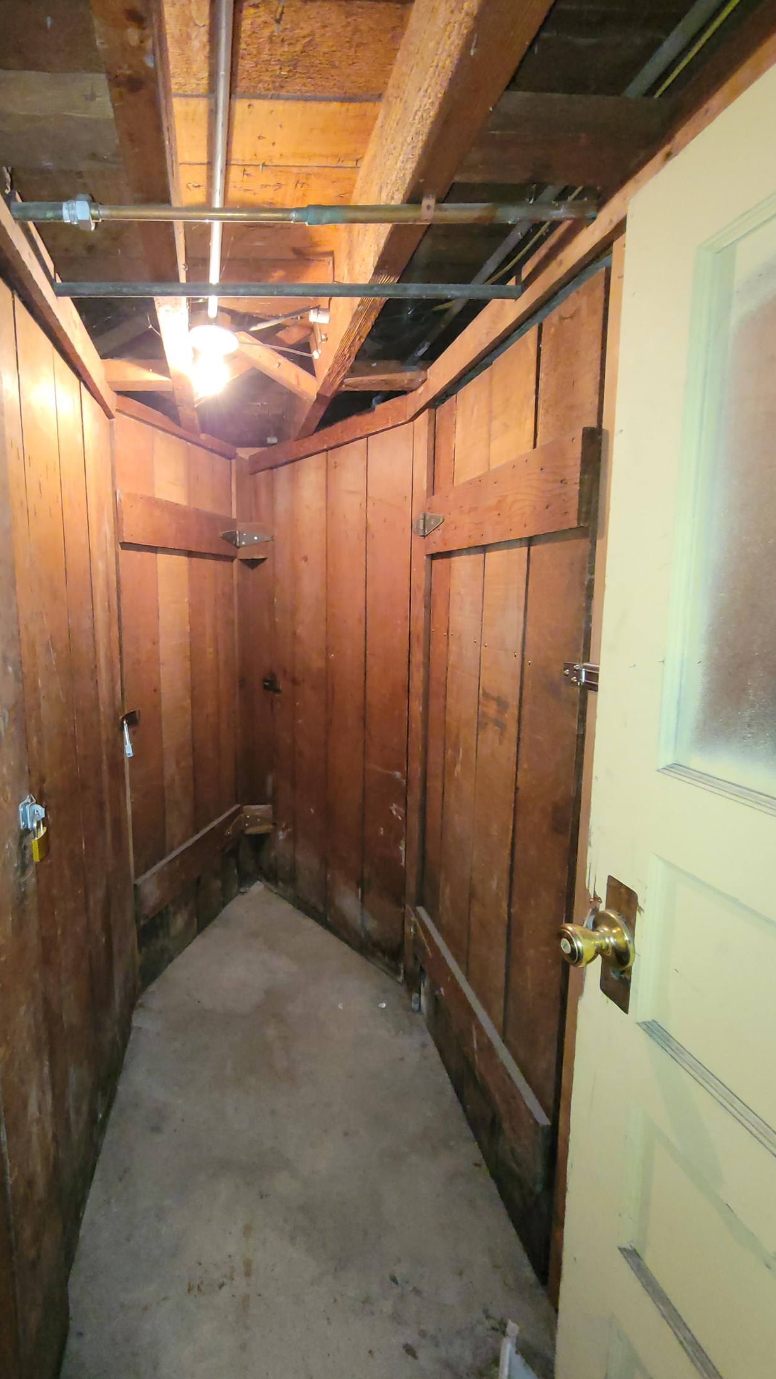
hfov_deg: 68.5
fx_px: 549
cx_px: 256
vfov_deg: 103.0
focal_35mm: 15
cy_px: 673
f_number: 2.2
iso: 400
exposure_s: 1/30
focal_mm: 2.2
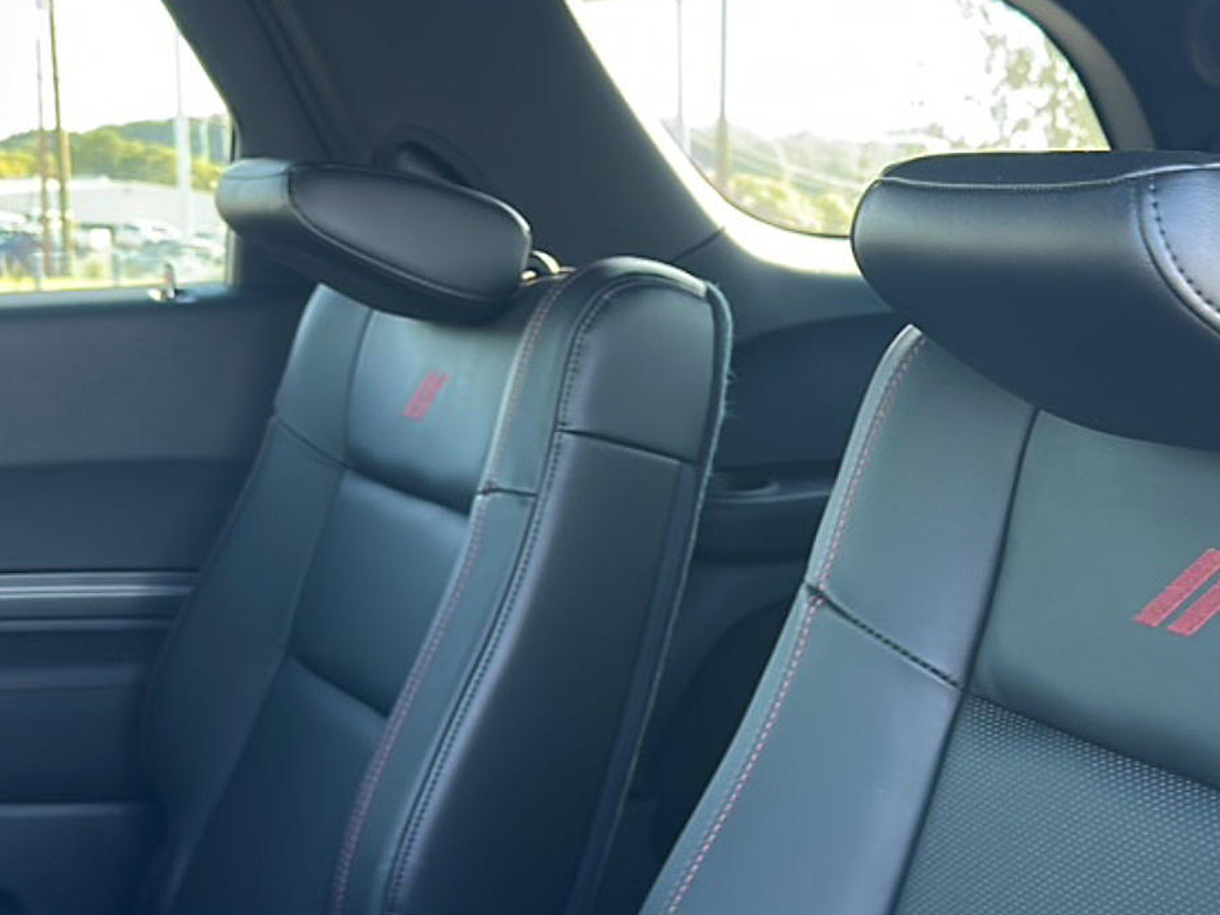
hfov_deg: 41.4
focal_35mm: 44
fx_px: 1551
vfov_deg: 32.3
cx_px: 941
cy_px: 684
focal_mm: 6.86
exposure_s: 1/40
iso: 64
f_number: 1.78
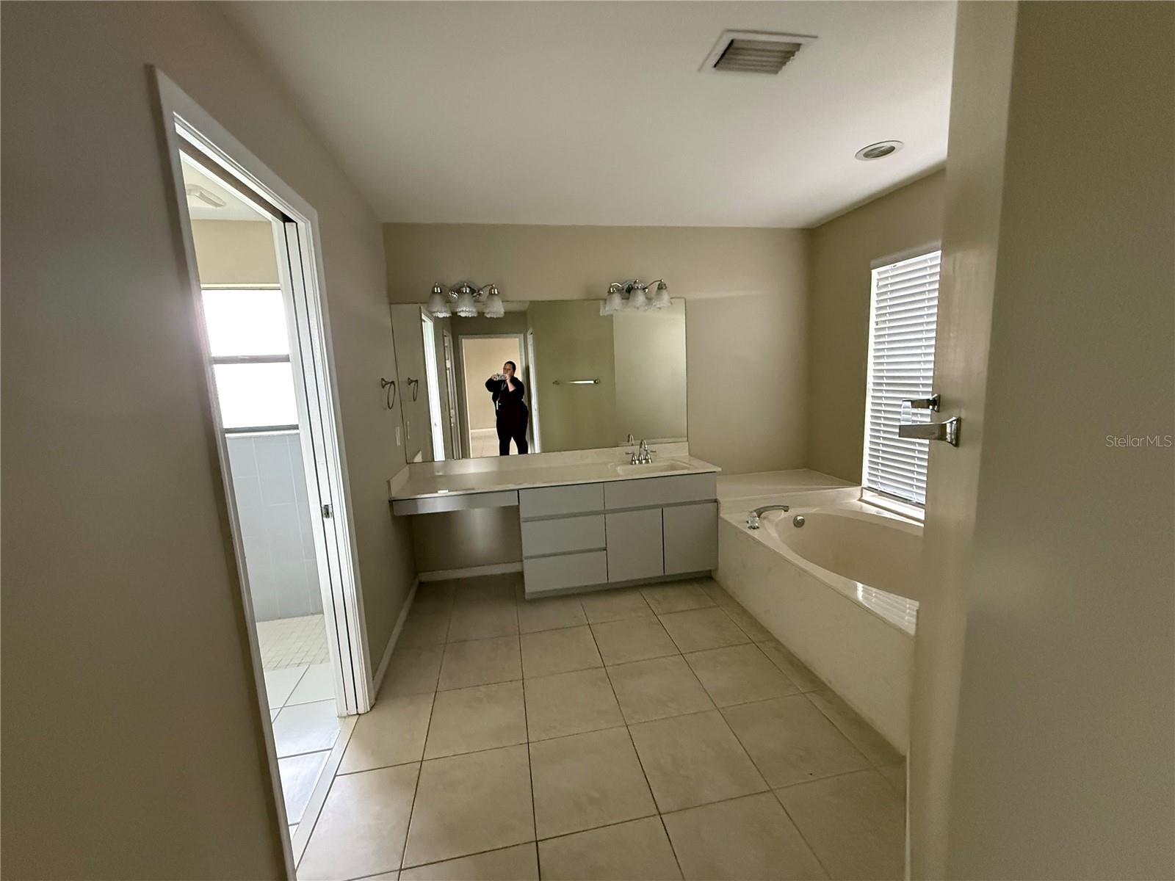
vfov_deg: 85.7
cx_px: 588
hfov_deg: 102.1
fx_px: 475
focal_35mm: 14
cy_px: 440
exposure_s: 1/60
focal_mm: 2.22
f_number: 2.2
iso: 800
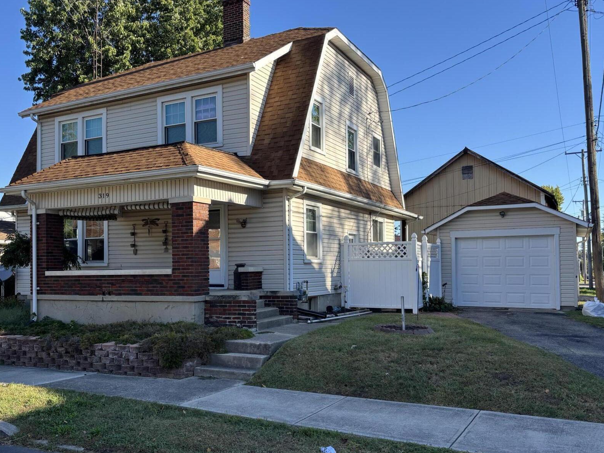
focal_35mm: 33
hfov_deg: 55.2
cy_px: 246
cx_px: 265
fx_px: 576
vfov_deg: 42.9
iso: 50
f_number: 1.6
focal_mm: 5.96
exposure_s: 1/1328
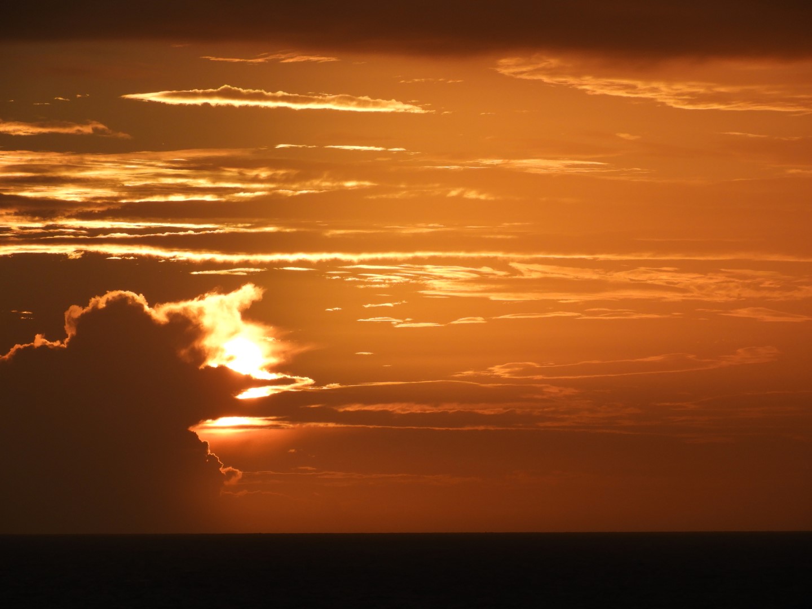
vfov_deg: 4.5
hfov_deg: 6.0
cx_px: 406
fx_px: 7741
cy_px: 304
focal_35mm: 330
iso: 100
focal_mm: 59.1
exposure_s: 1/1000
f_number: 5.5
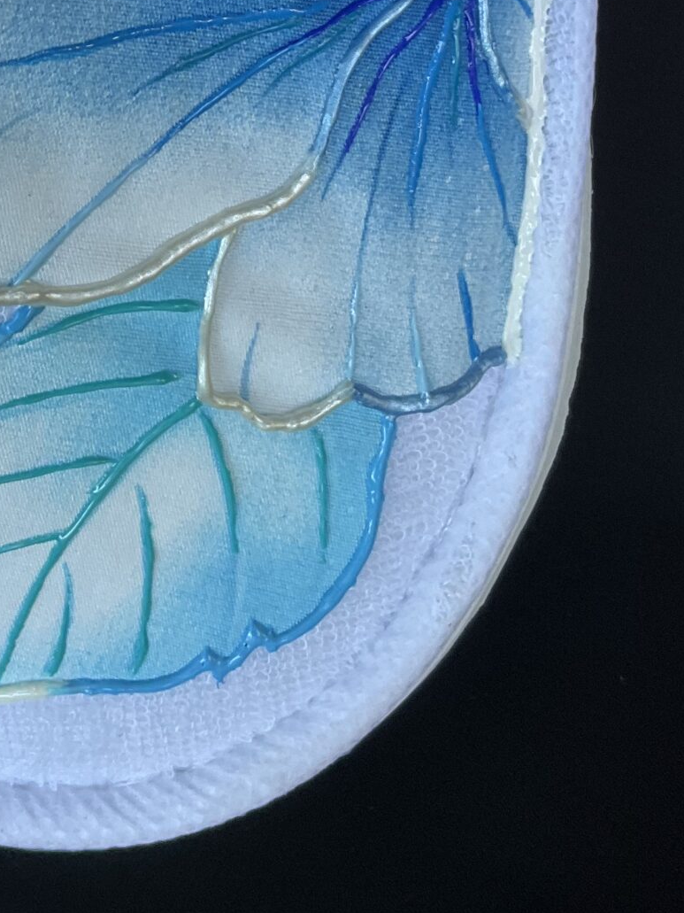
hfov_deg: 20.1
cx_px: 76
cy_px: -70
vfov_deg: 25.3
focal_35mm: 72
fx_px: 1897
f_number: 1.8
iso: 32
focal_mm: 3
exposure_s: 1/122
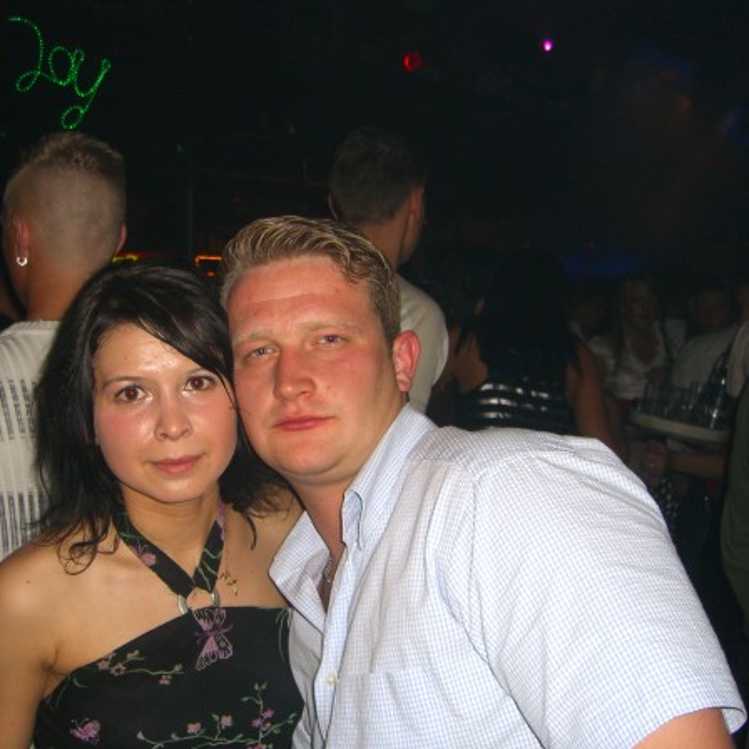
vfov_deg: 37.6
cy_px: 374
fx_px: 1102
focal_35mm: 45
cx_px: 301
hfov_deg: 37.4
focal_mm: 7.9
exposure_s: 1/60
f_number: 2.8
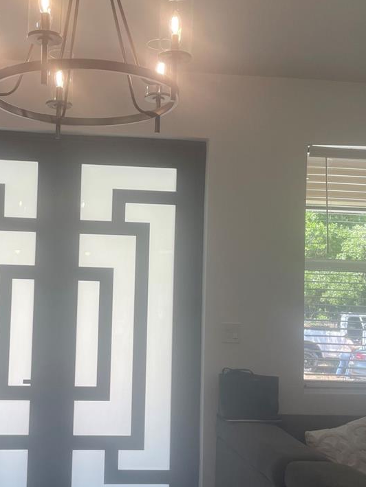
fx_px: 620
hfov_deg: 32.5
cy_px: 256
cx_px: 107
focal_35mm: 44
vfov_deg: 42.9
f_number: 1.6
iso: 32
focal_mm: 4.2
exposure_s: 1/287
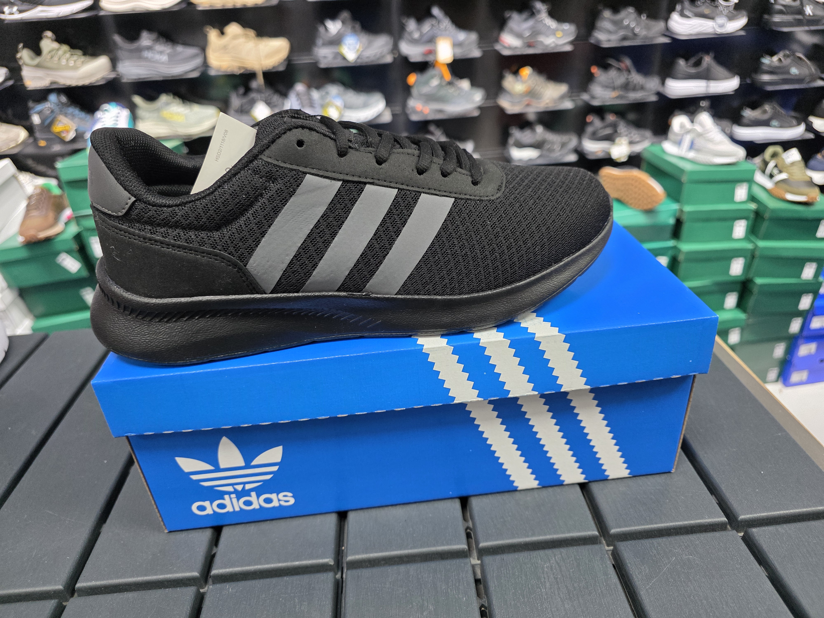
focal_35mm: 23
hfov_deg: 73.9
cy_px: 309
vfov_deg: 58.9
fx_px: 547
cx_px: 412
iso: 250
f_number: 1.7
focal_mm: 6.3
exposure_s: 1/100
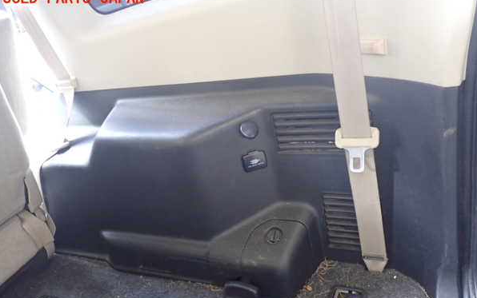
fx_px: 416
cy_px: 168
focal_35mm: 32
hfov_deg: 59.6
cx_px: 238
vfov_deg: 39.4
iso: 800
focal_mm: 5.4
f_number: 2.3
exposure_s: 1/30
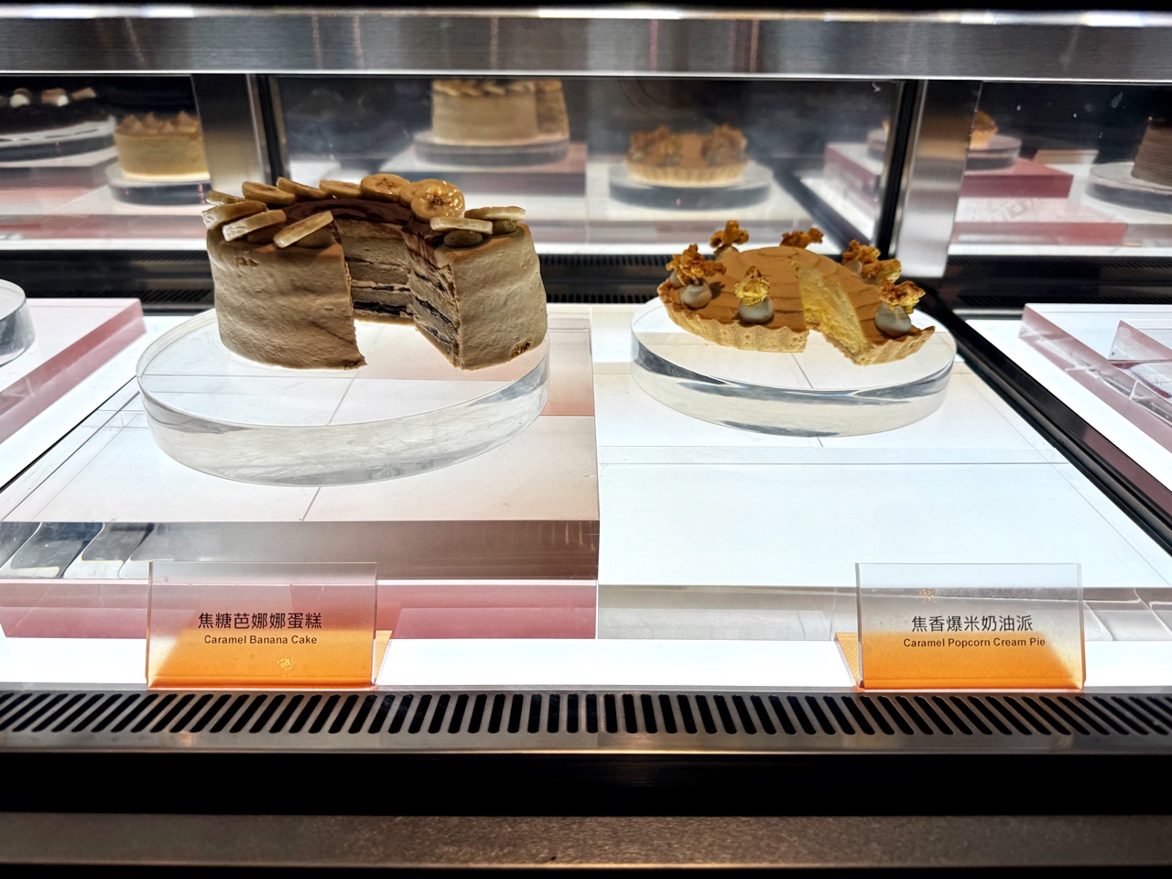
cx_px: 586
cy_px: 440
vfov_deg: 56.8
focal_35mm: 24
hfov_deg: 71.6
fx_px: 813
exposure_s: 1/522
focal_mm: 6.76
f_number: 1.78
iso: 80
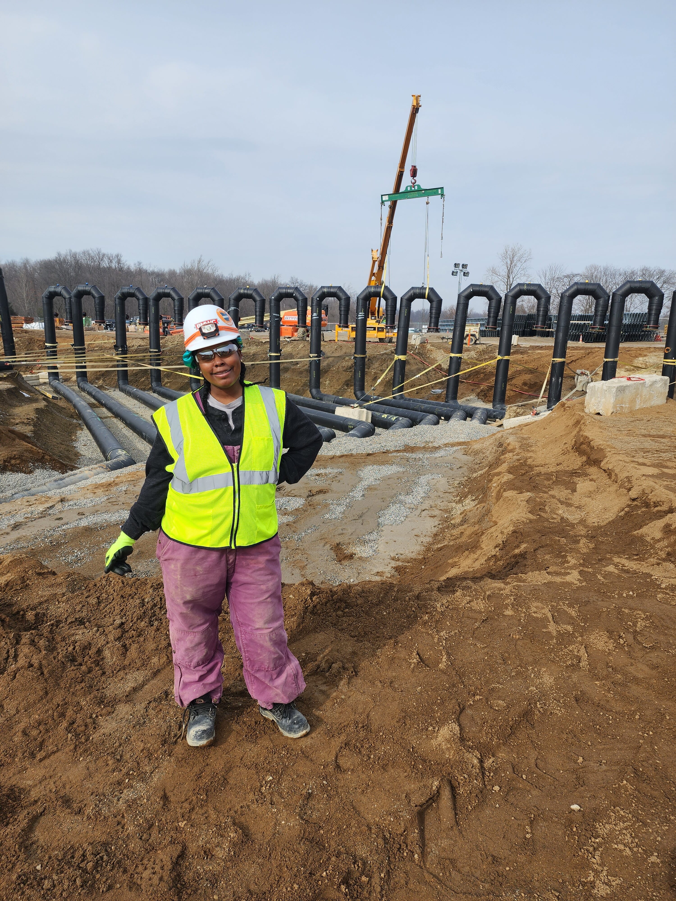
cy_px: 450
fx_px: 599
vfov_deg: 73.9
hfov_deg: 58.9
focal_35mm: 23
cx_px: 338
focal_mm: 6.4
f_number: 1.8
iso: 12
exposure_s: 1/838
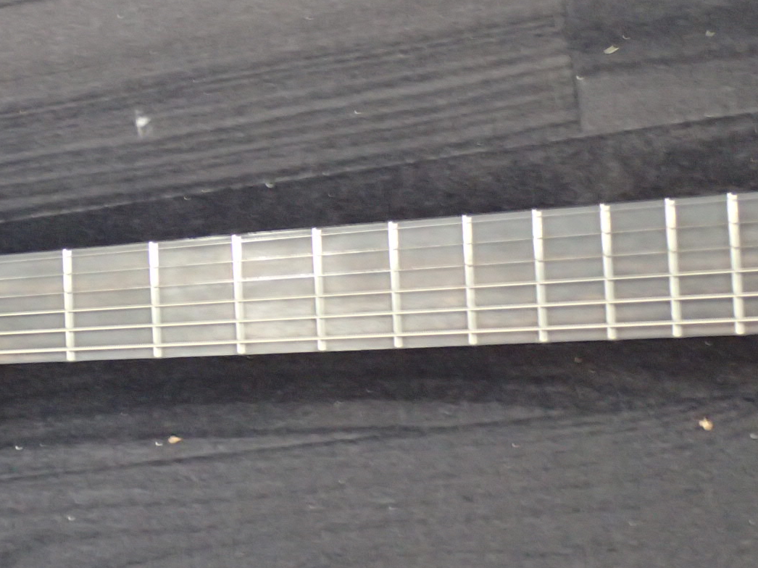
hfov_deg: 17.3
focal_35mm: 112
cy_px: 287
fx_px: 2452
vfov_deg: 13.2
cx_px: 91
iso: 800
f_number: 3.6
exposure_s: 1/25
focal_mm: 11.01
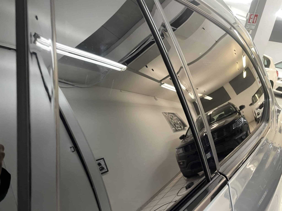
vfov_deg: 53.1
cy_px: 106
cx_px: 141
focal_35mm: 26
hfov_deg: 67.3
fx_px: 212
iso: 250
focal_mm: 4.2
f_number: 1.6
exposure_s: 1/50
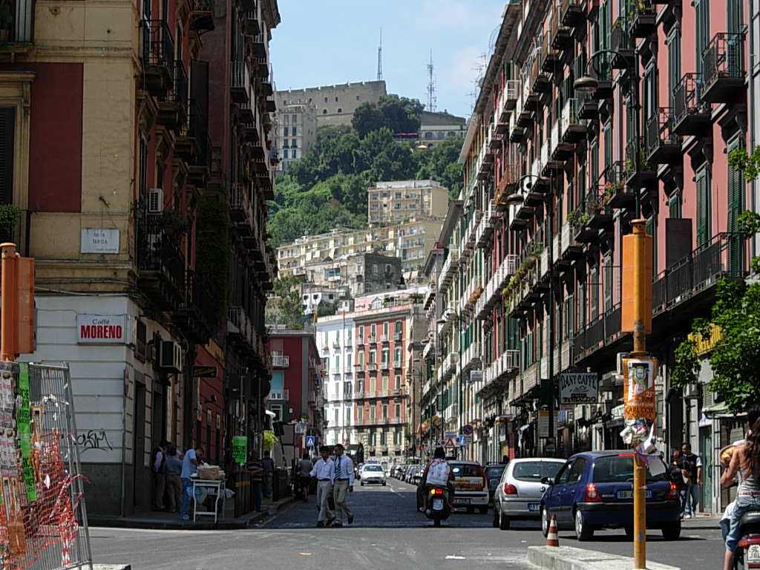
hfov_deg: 19.1
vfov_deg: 14.4
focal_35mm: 103
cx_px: 380
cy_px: 285
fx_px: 2261
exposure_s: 1/271
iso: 50
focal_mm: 21.5
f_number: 5.8
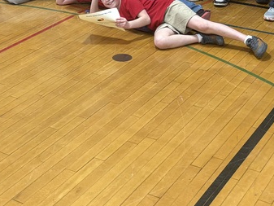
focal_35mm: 79
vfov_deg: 17.3
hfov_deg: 24.7
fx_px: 626
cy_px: -78
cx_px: 120
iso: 125
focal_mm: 5.96
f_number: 1.6
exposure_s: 1/60
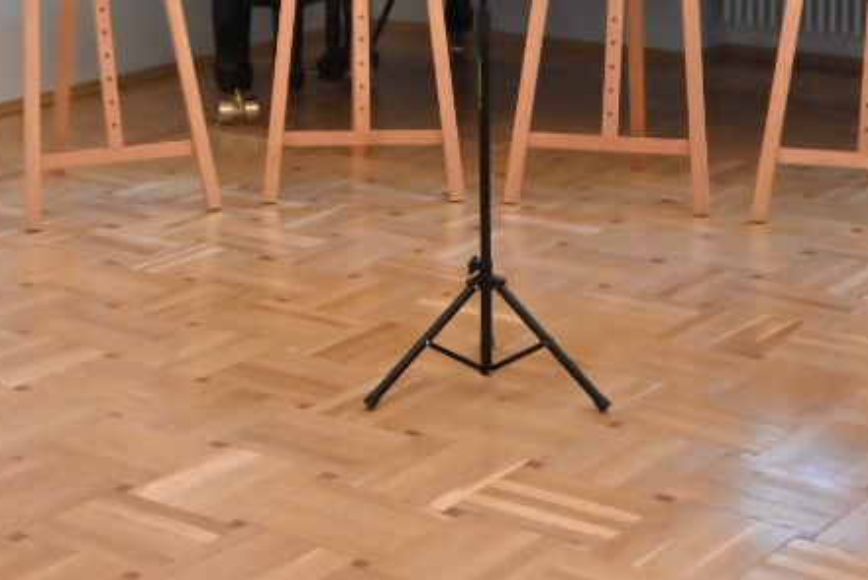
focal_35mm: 88
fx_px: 2122
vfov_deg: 15.5
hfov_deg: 22.9
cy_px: 134
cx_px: 242
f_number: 2.8
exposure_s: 1/400
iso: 2000
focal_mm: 24
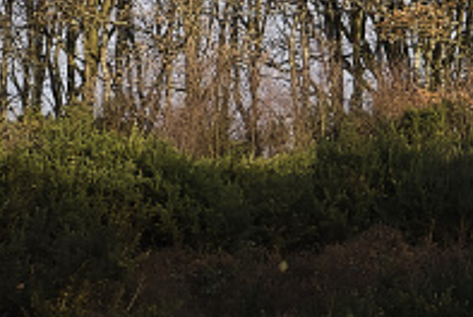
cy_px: -114
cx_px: 658
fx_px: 2803
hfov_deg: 9.4
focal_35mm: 213
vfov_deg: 6.4
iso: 640
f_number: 14
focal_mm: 27.7
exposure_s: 1/160
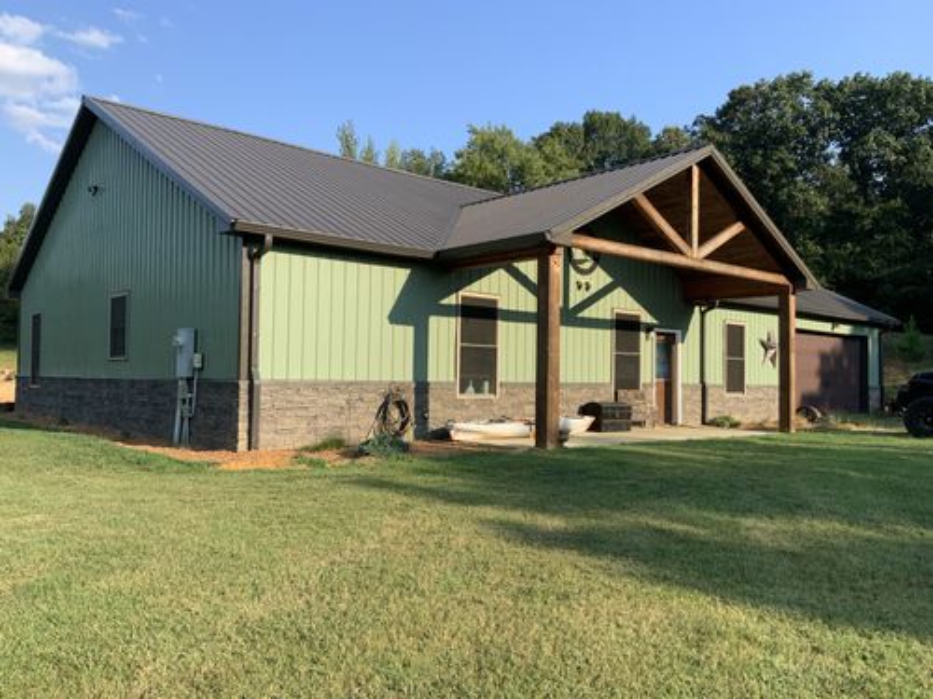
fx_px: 782
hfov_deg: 61.7
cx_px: 466
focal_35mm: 29
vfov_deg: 48.2
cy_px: 350
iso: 16
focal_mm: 3
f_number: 1.8
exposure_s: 1/962
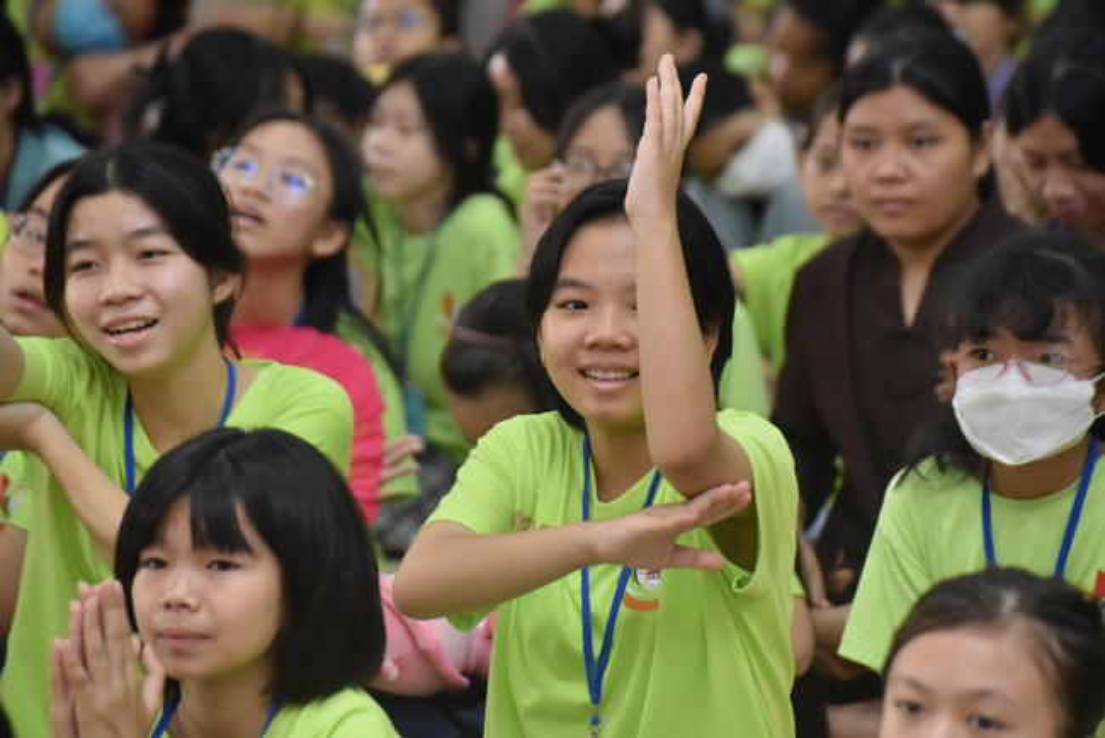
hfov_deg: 11.4
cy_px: 369
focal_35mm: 180
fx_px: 5527
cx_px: 552
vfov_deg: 7.6
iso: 3200
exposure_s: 1/160
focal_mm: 180
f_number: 5.6
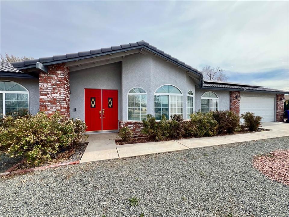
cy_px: 108
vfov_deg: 89.9
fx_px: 109
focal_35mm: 13
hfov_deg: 106.2
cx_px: 144
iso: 32
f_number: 1.8
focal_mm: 1.57
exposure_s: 1/853
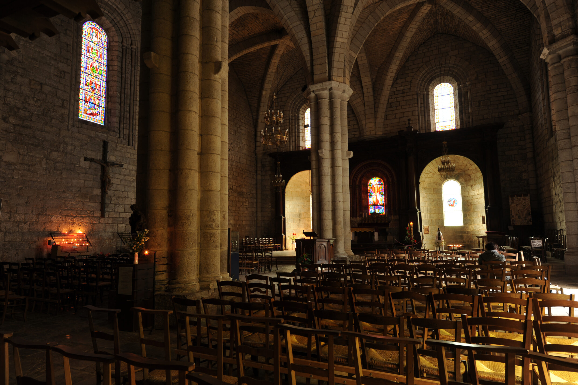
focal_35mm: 22
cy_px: 192
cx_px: 289
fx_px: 353
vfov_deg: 57.2
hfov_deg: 78.6
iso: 200
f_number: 8
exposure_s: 4
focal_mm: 22
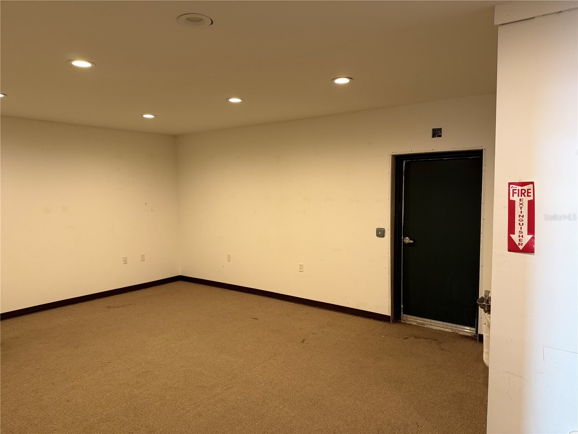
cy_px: 217
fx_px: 401
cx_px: 289
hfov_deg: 71.6
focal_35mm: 24
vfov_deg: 56.8
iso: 250
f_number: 1.78
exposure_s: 1/60
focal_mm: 6.76
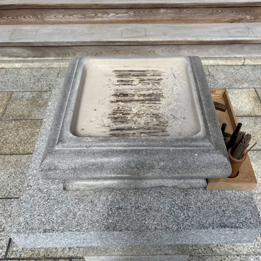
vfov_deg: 52.5
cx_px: 135
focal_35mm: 31
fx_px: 264
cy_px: 130
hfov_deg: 52.5
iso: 50
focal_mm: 5.96
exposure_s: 1/574
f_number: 1.6
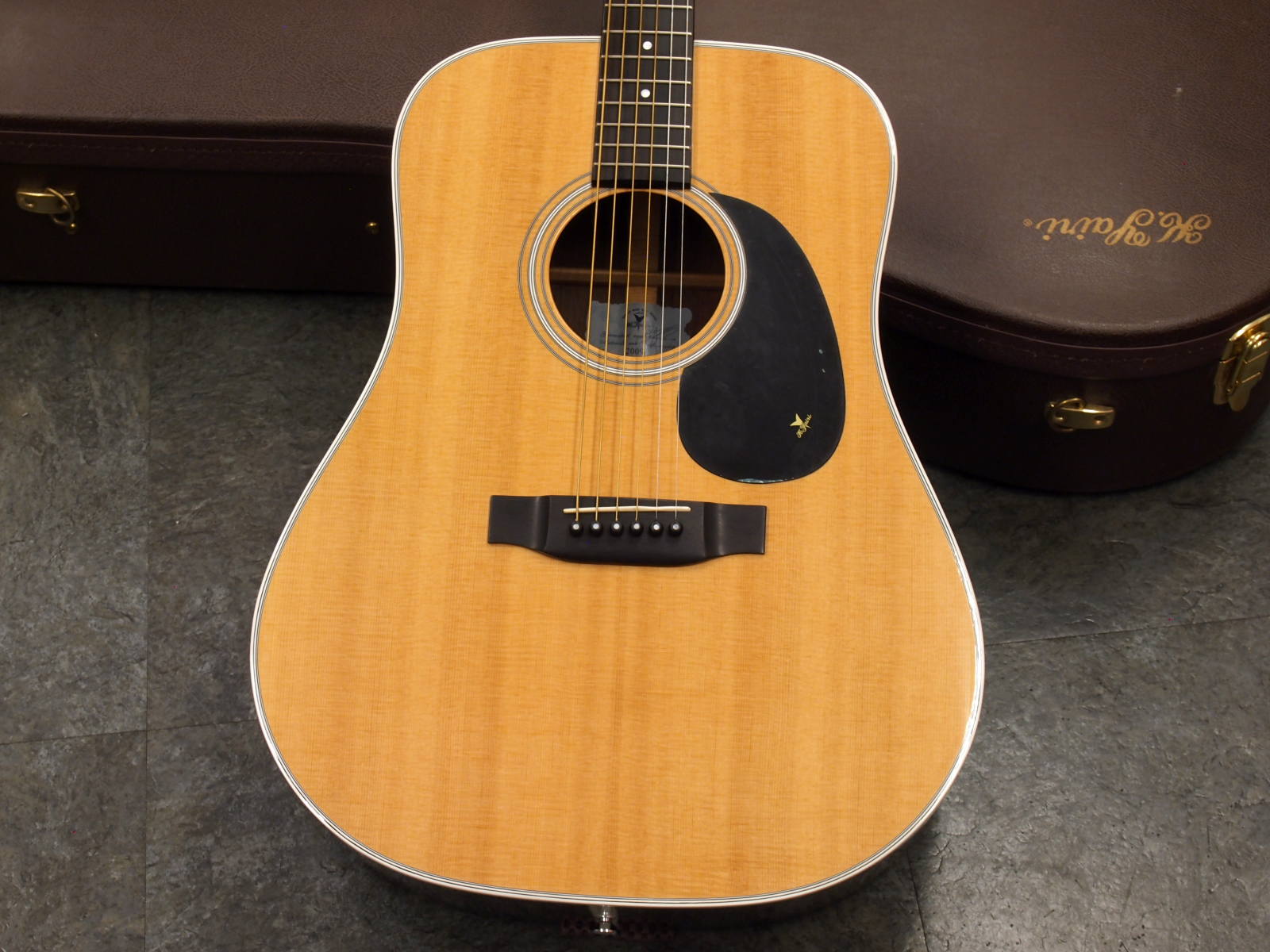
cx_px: 635
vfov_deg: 22.3
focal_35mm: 66
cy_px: 476
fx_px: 2421
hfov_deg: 29.4
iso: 200
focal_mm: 33
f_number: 10
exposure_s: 1/4
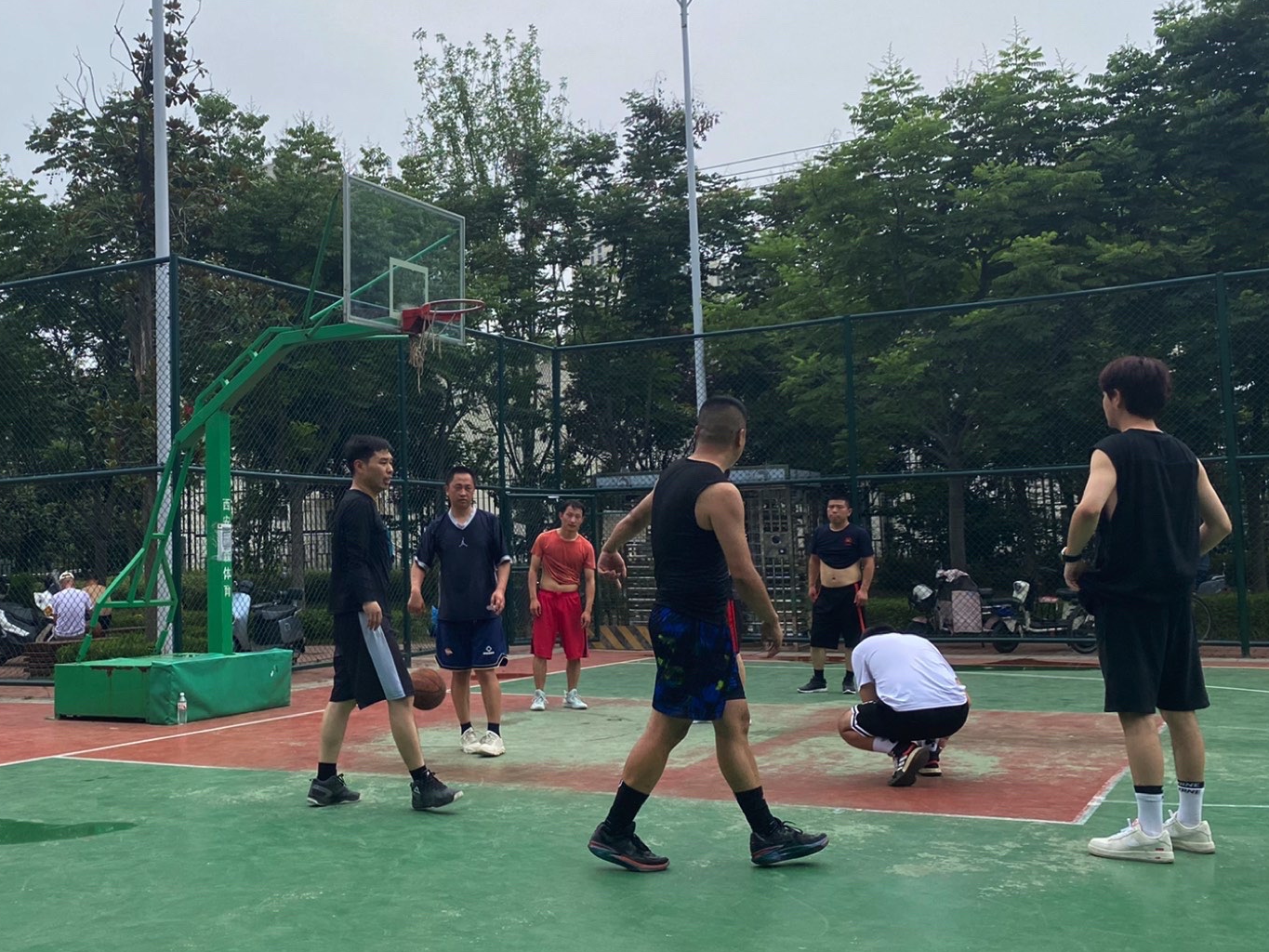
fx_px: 1430
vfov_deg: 36.8
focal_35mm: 39
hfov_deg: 46.4
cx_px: 343
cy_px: 459
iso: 32
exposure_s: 1/2890
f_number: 1.8
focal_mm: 4.25
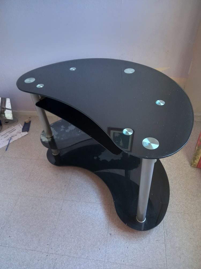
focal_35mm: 25
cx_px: 100
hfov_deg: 54.9
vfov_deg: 69.4
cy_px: 134
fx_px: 194
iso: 250
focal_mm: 4.6
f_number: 2
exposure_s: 1/24
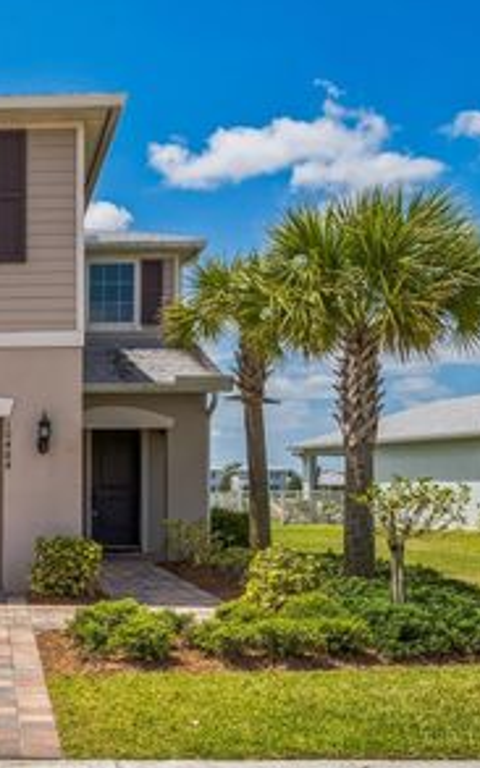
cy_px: 368
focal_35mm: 40
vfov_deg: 49.3
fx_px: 838
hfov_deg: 28.5
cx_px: -68
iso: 200
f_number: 10
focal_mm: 23
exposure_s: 1/320
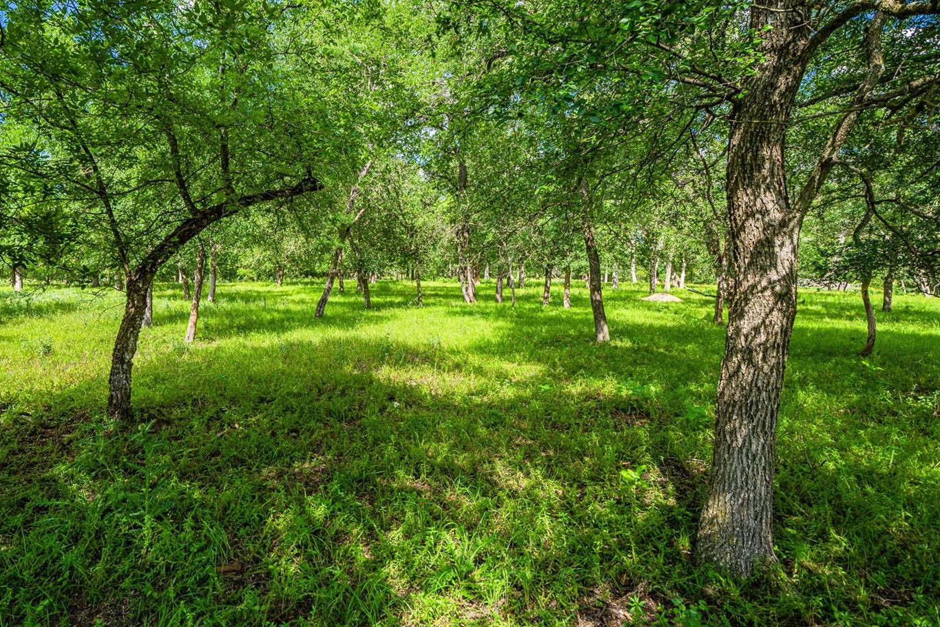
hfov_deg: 89.1
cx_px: 384
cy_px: 262
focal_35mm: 18
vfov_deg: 66.9
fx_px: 470
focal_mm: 12
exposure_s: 1/160
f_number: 7.1
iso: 100
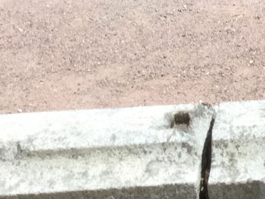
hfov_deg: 12.7
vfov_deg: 9.9
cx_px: 523
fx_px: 1049
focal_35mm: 137
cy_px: -222
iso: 25
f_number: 2.4
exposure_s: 1/455
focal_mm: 3.3
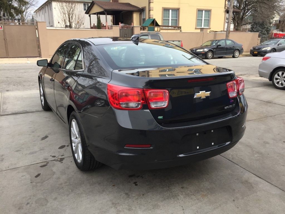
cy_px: 107
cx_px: 142
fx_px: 239
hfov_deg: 61.7
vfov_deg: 48.2
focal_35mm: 29
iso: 32
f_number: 2.2
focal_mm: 4.15
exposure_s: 1/732
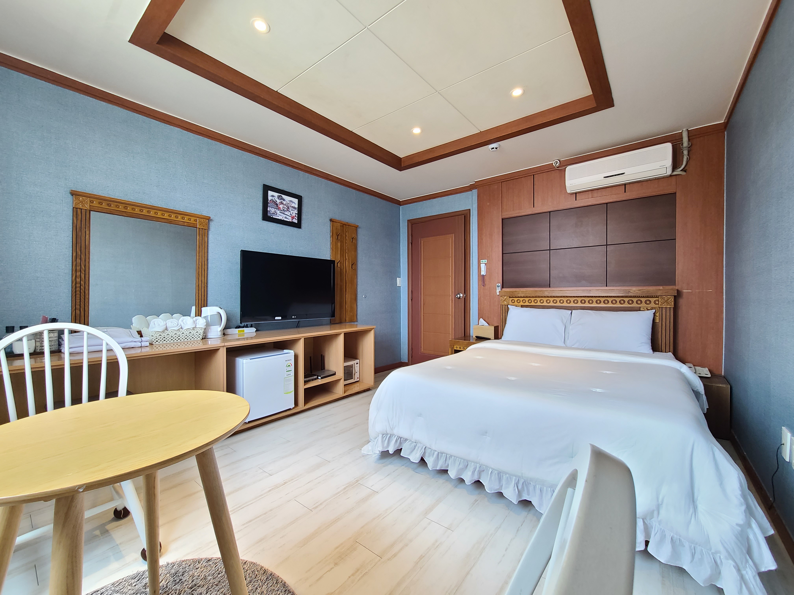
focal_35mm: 13
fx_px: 298
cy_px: 298
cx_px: 397
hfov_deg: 106.2
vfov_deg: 89.9
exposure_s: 1/60
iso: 320
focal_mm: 2.2
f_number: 2.2
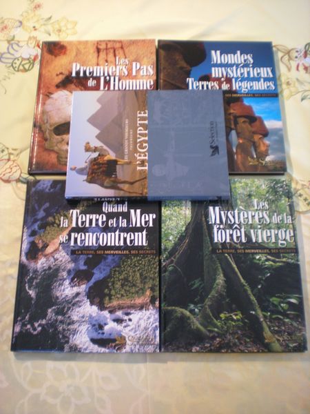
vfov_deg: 49.0
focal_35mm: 38
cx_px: 155
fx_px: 454
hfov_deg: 37.7
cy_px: 207
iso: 200
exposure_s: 1/9
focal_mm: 6.3
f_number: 3.1
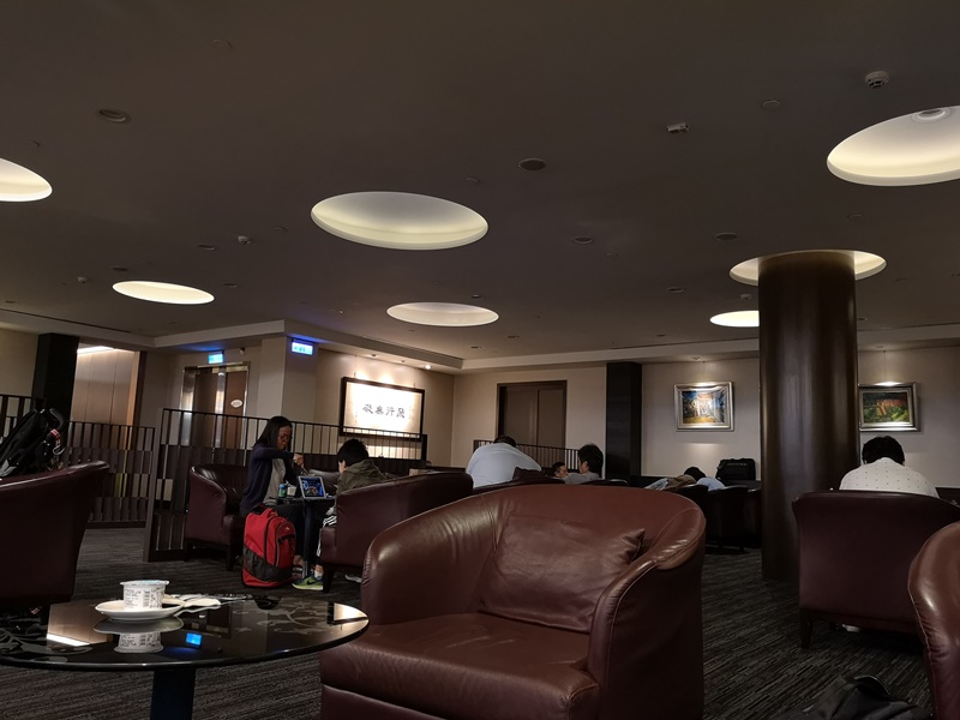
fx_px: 749
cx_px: 480
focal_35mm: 27
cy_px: 360
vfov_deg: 51.4
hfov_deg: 65.3
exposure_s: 1/30
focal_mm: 3.95
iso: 400
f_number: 1.8
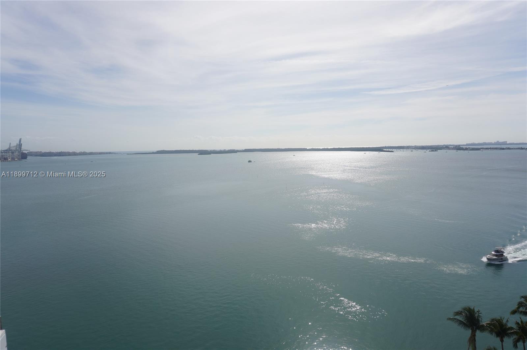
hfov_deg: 73.8
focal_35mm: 24
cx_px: 264
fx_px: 351
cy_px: 175
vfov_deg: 53.0
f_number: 5.6
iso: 100
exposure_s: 1/1250
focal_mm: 16
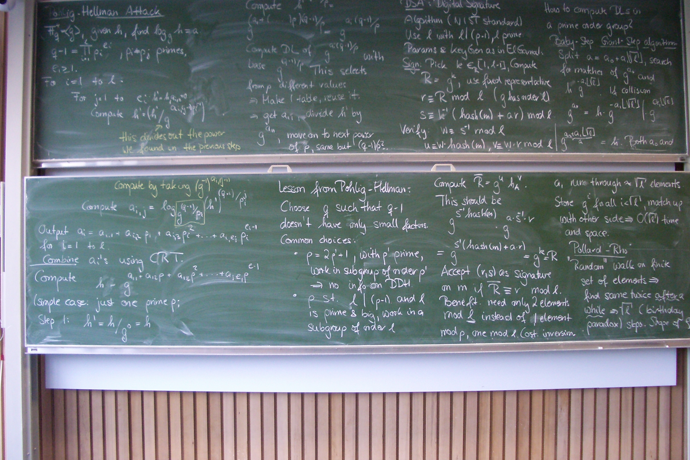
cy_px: 219
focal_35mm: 37
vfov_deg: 35.9
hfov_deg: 51.9
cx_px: 343
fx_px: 709
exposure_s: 1/40
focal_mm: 5.8
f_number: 2.6
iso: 200
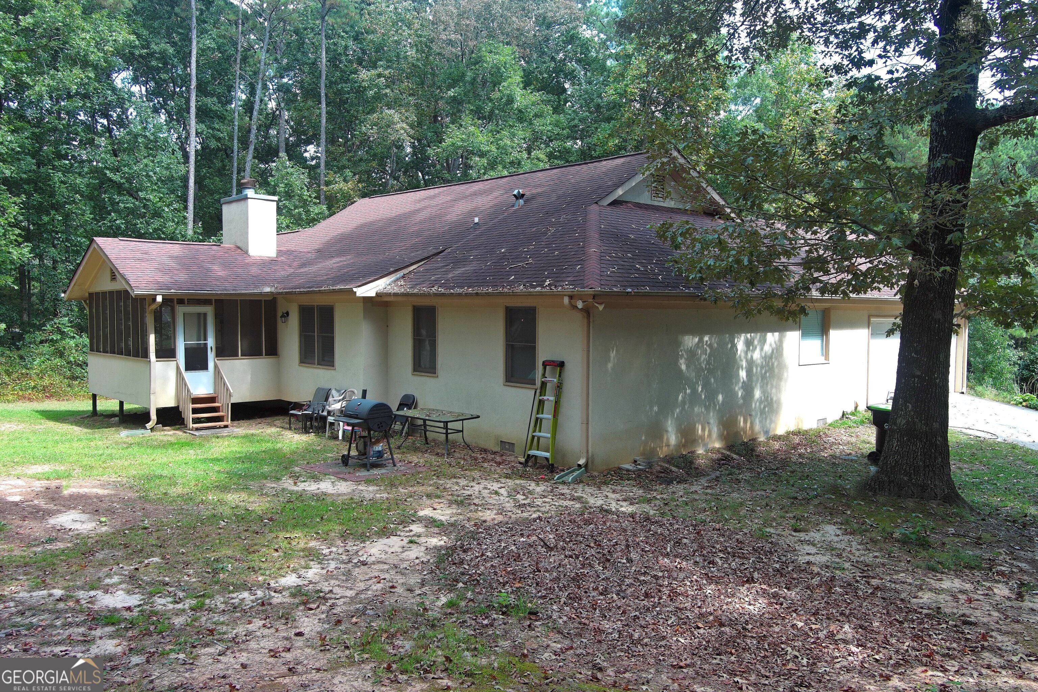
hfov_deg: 63.7
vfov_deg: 45.0
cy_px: 346
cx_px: 519
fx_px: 836
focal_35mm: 29
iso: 106
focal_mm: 10.57
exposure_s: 1/25.1
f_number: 2.8
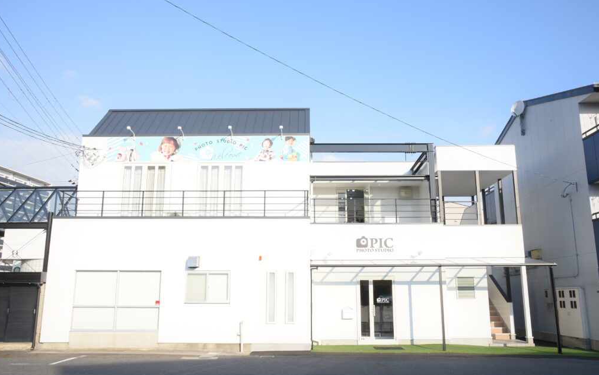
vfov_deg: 40.6
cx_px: 297
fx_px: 506
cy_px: 196
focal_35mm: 31
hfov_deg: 61.2
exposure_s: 1/160
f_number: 14
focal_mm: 30
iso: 500
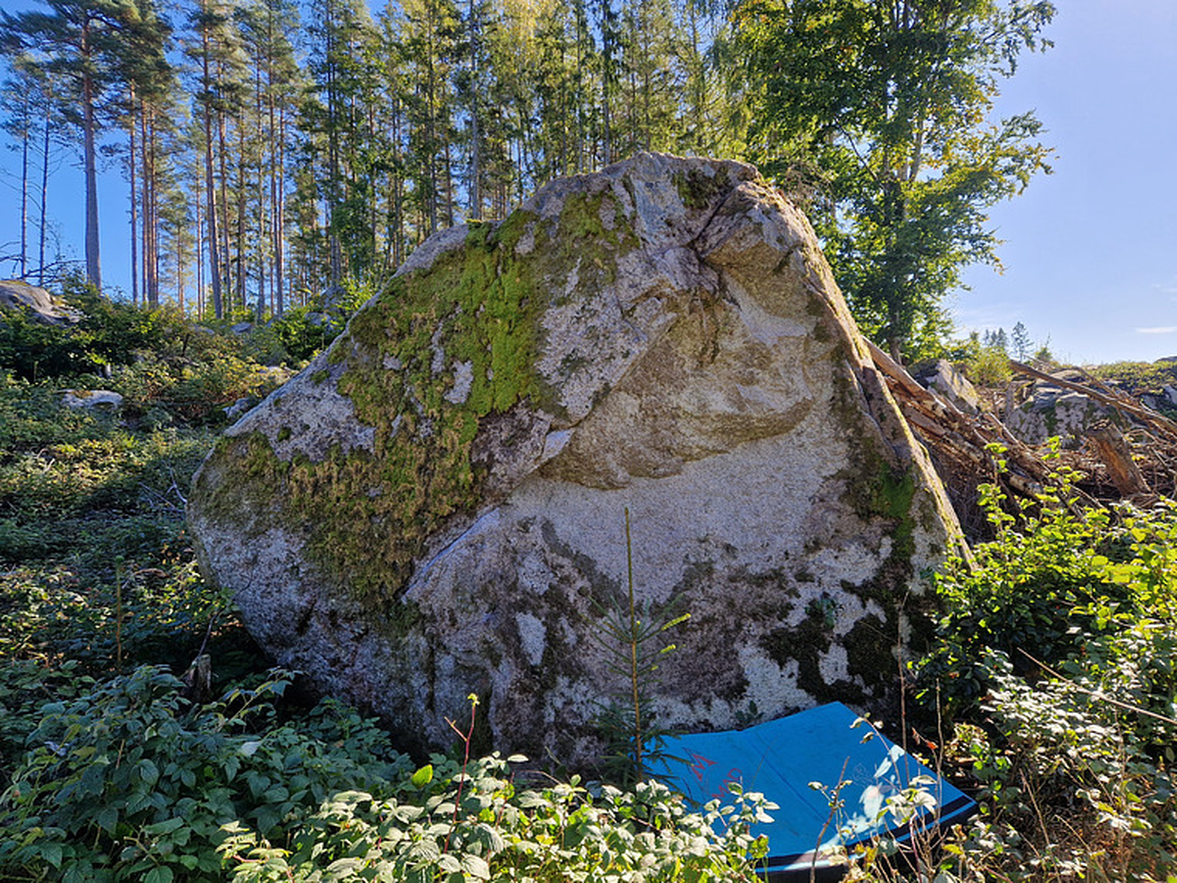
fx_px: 782
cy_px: 442
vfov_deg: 58.9
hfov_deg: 73.9
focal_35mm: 23
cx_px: 588
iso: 50
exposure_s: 1/499
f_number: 1.8
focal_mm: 5.4
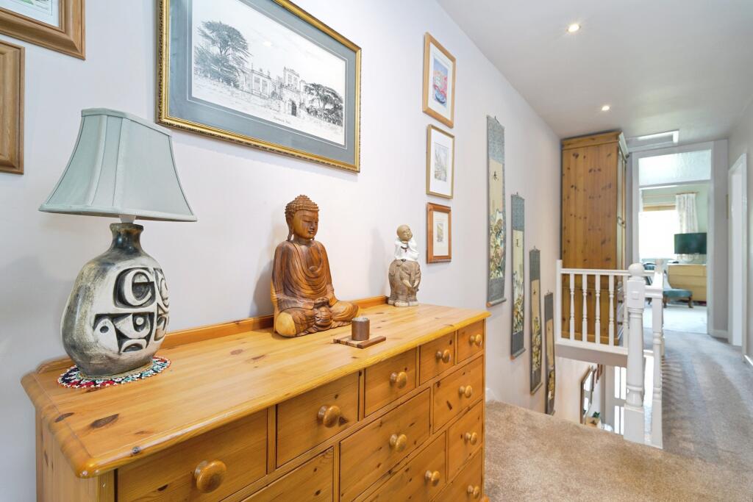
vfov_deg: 73.8
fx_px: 335
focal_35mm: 16
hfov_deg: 96.7
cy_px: 251
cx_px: 376
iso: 200
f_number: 6.3
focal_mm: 16
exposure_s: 1/3
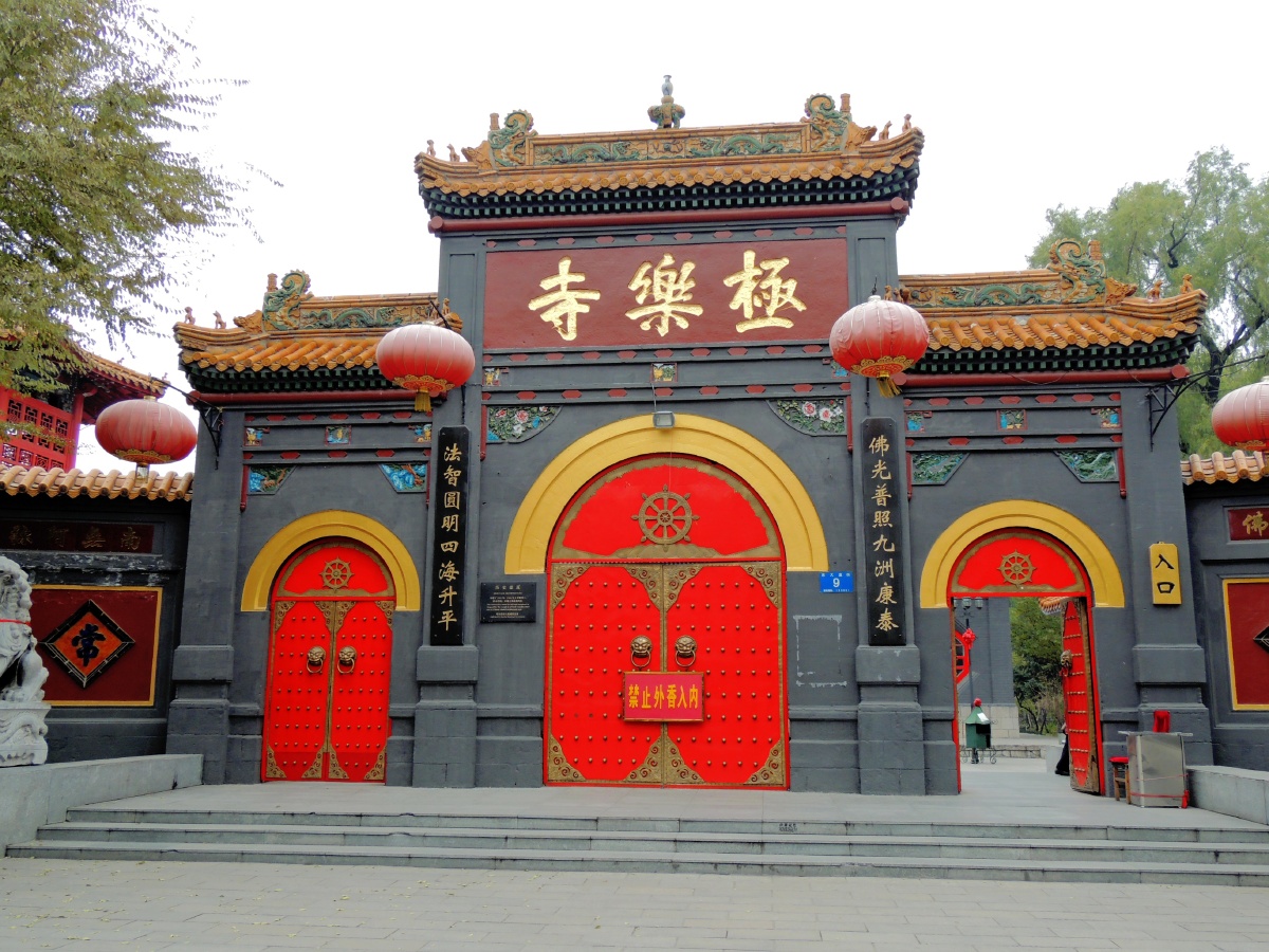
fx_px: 1100
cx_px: 634
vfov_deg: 46.8
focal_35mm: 30
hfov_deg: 60.0
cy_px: 476
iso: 100
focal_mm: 5.3
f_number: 3.1
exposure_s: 1/50
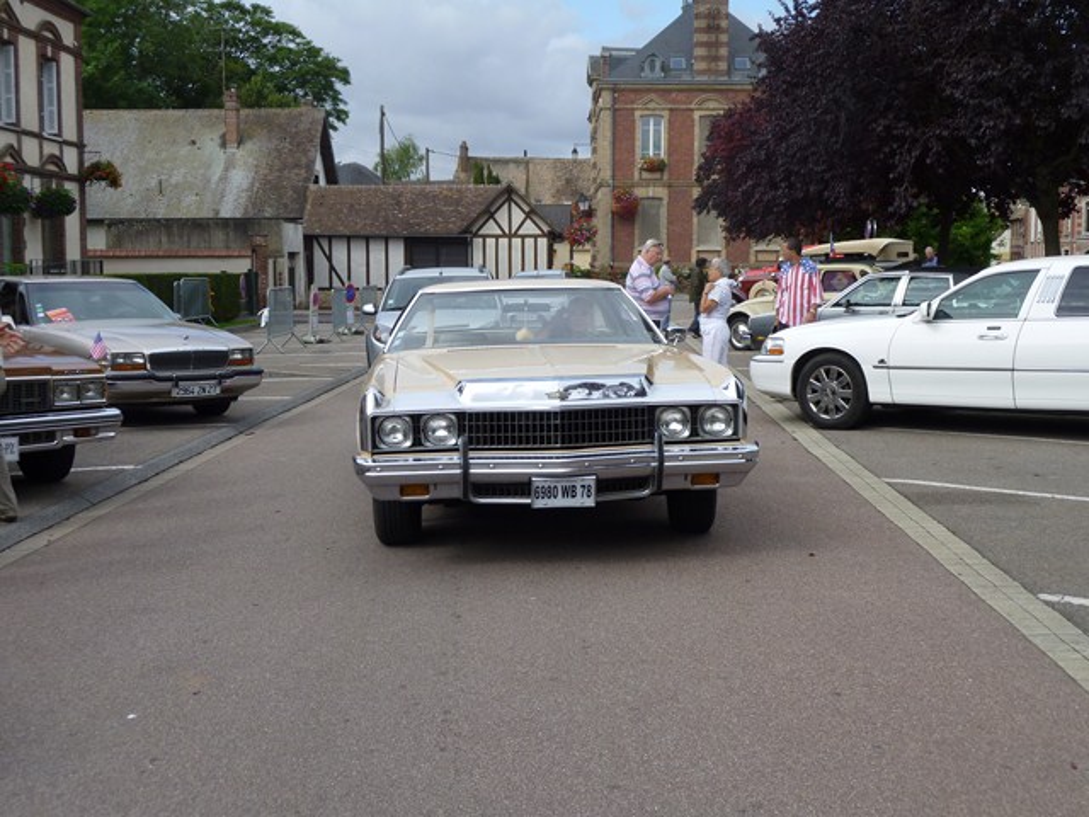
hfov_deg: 44.8
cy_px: 408
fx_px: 1321
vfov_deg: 34.3
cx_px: 544
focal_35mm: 42
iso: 80
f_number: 4.1
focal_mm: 7.6
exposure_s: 1/320
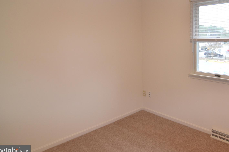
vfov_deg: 48.5
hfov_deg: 66.7
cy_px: 47
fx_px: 165
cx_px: 160
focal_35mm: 26
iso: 500
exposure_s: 1/60
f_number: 4
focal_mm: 12
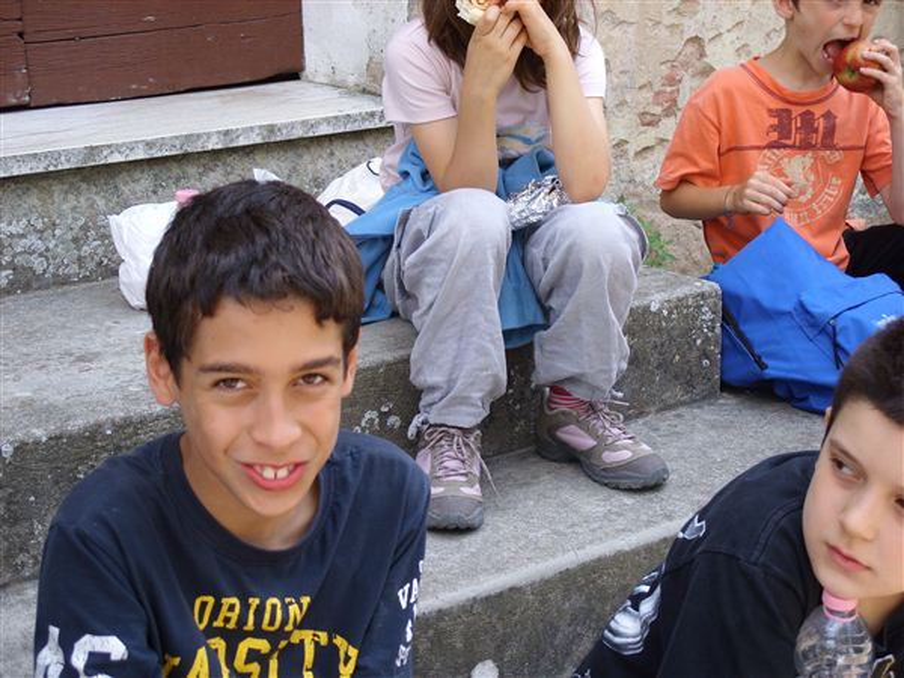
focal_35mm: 75
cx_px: 452
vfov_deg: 19.6
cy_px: 339
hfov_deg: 26.0
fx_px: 1959
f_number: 3.3
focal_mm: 15.45
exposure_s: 1/201
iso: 50
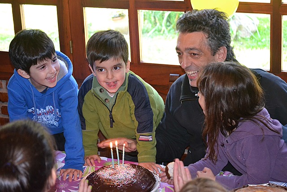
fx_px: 658
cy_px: 96
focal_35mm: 82
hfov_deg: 24.6
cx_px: 144
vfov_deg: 16.6
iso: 2500
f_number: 4
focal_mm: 55
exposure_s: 1/60
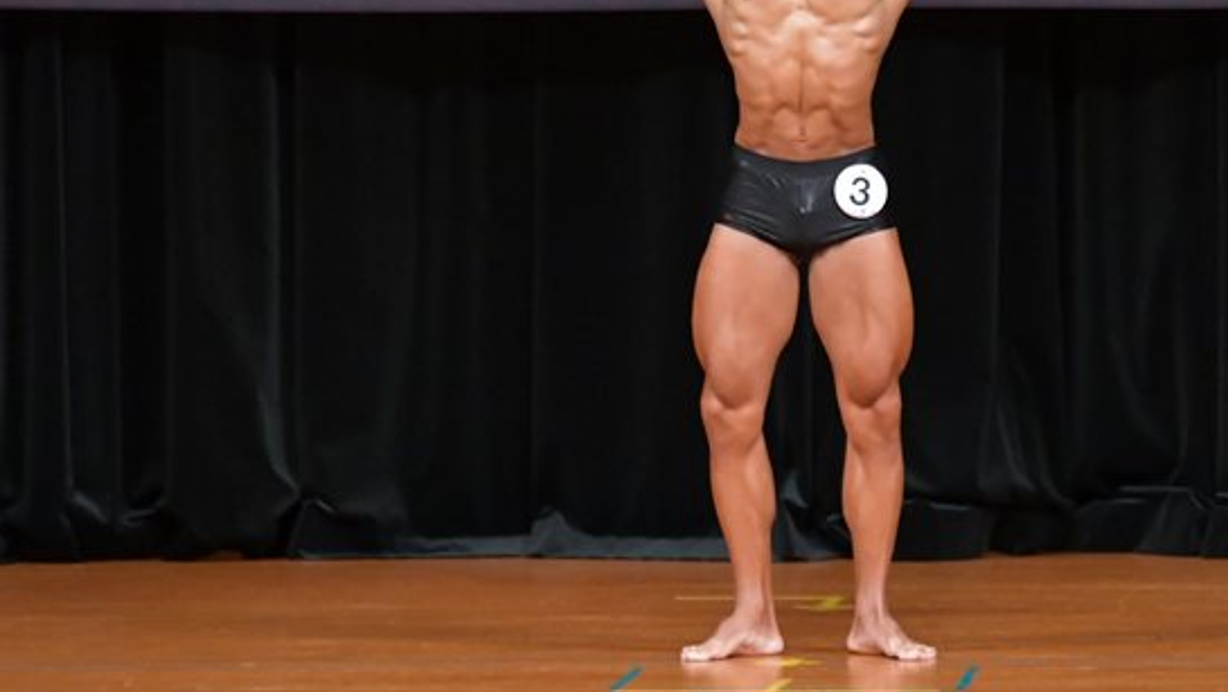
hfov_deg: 5.4
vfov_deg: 3.0
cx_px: 799
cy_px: 207
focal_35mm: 402
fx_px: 13094
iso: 5000
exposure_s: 1/400
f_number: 5.6
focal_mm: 180
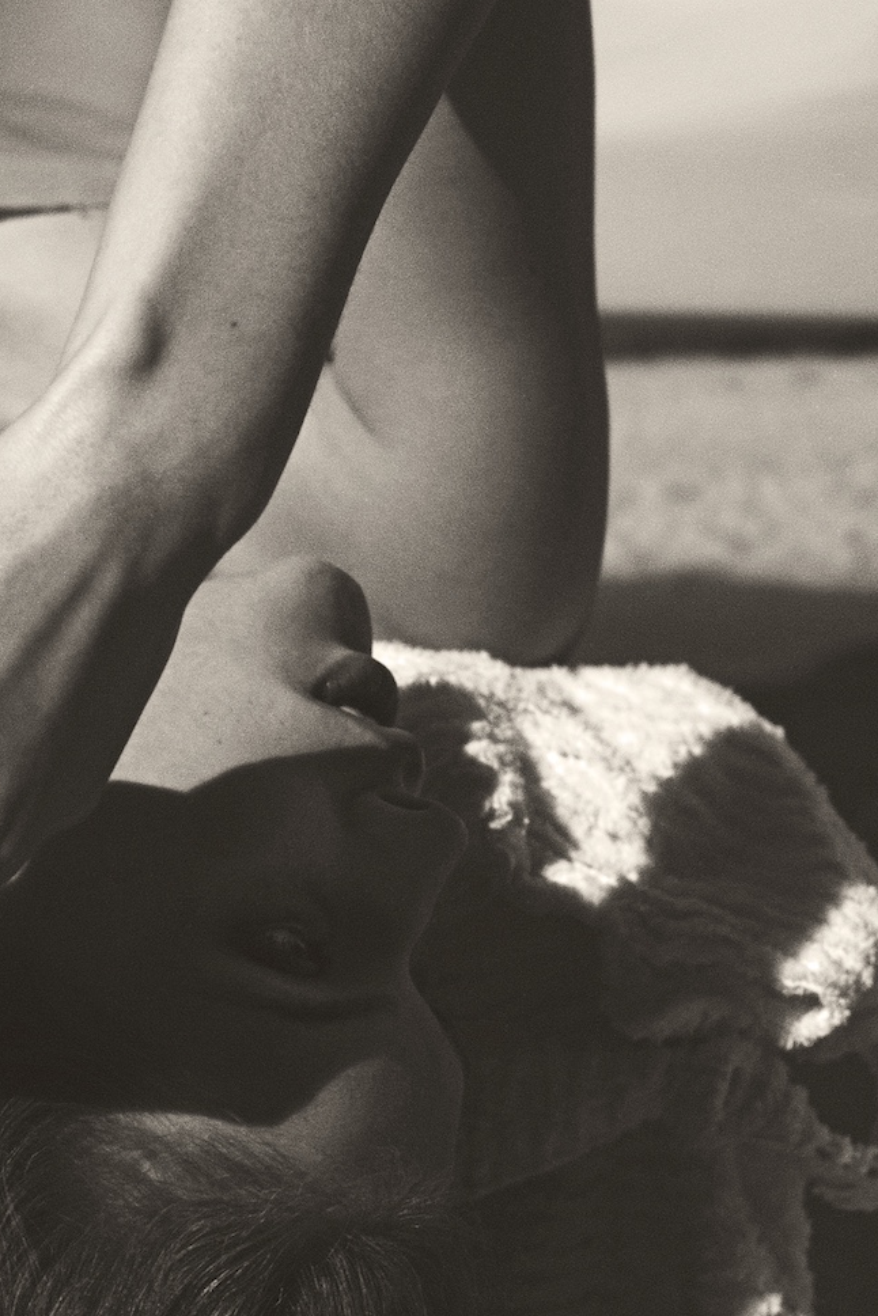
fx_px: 3585
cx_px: 137
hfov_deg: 13.9
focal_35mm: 98
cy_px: 933
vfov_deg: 20.7
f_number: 5
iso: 500
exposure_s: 1/250
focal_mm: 50
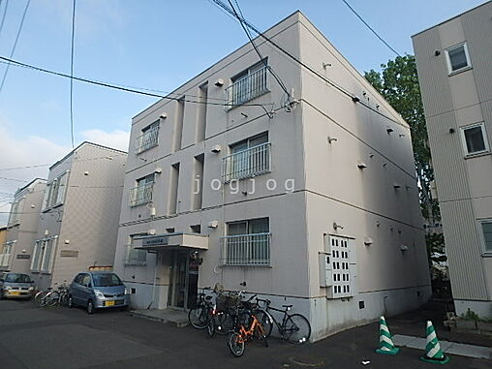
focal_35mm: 21
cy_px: 184
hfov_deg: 79.0
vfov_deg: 63.4
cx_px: 246
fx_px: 298
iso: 125
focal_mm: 3.7
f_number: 3.5
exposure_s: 1/400
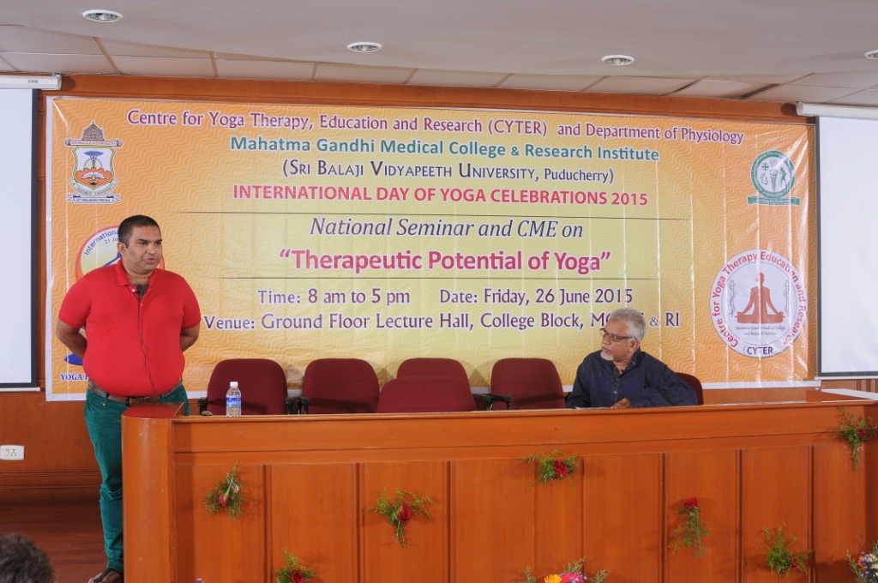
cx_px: 439
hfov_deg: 49.6
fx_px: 950
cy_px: 292
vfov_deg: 34.1
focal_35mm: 39
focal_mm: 26
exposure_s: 1/125
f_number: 5
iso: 400
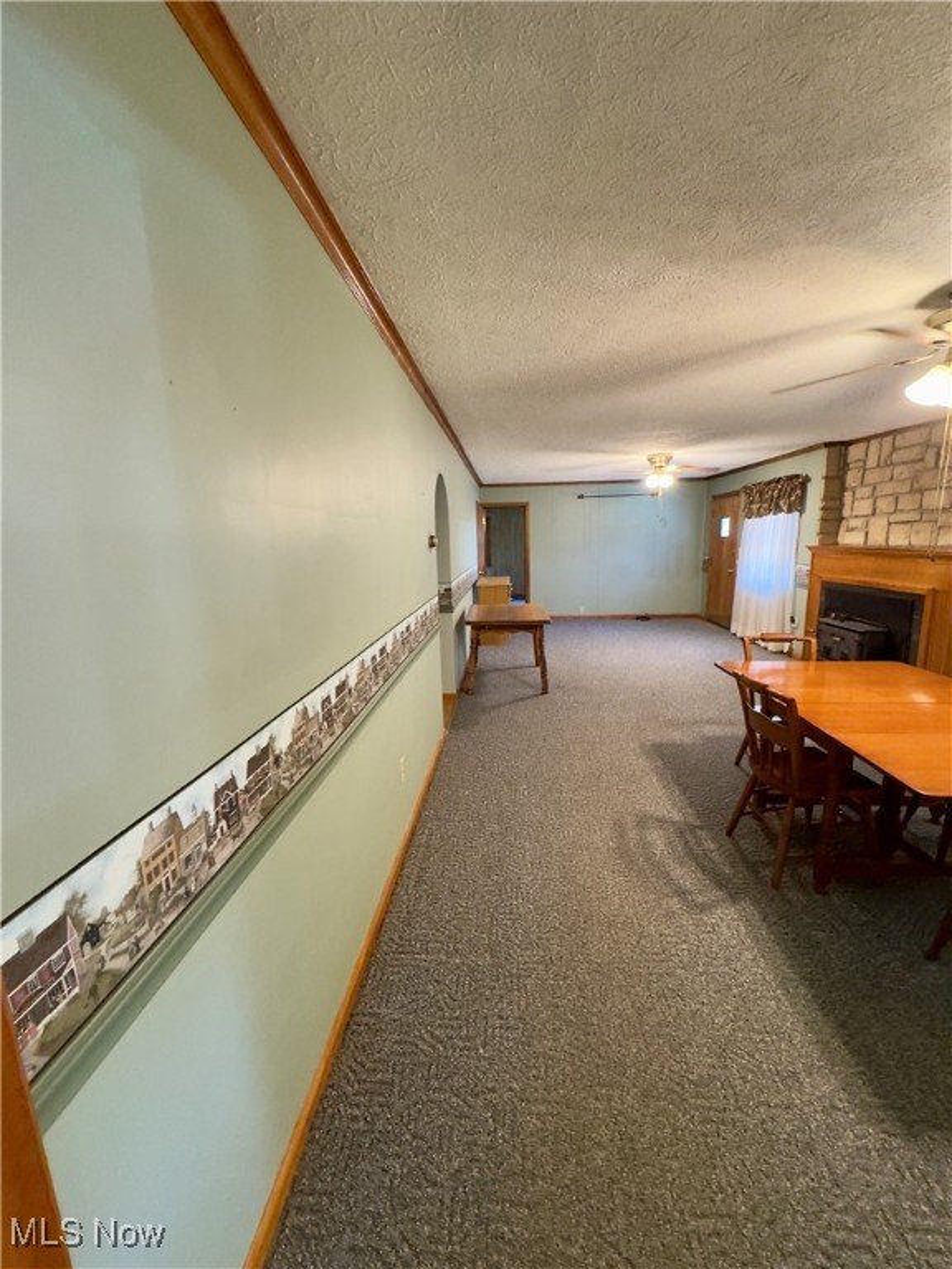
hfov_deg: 85.7
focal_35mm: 14
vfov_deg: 102.1
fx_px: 513
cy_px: 634
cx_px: 476
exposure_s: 1/60
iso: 640
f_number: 2.2
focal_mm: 2.22
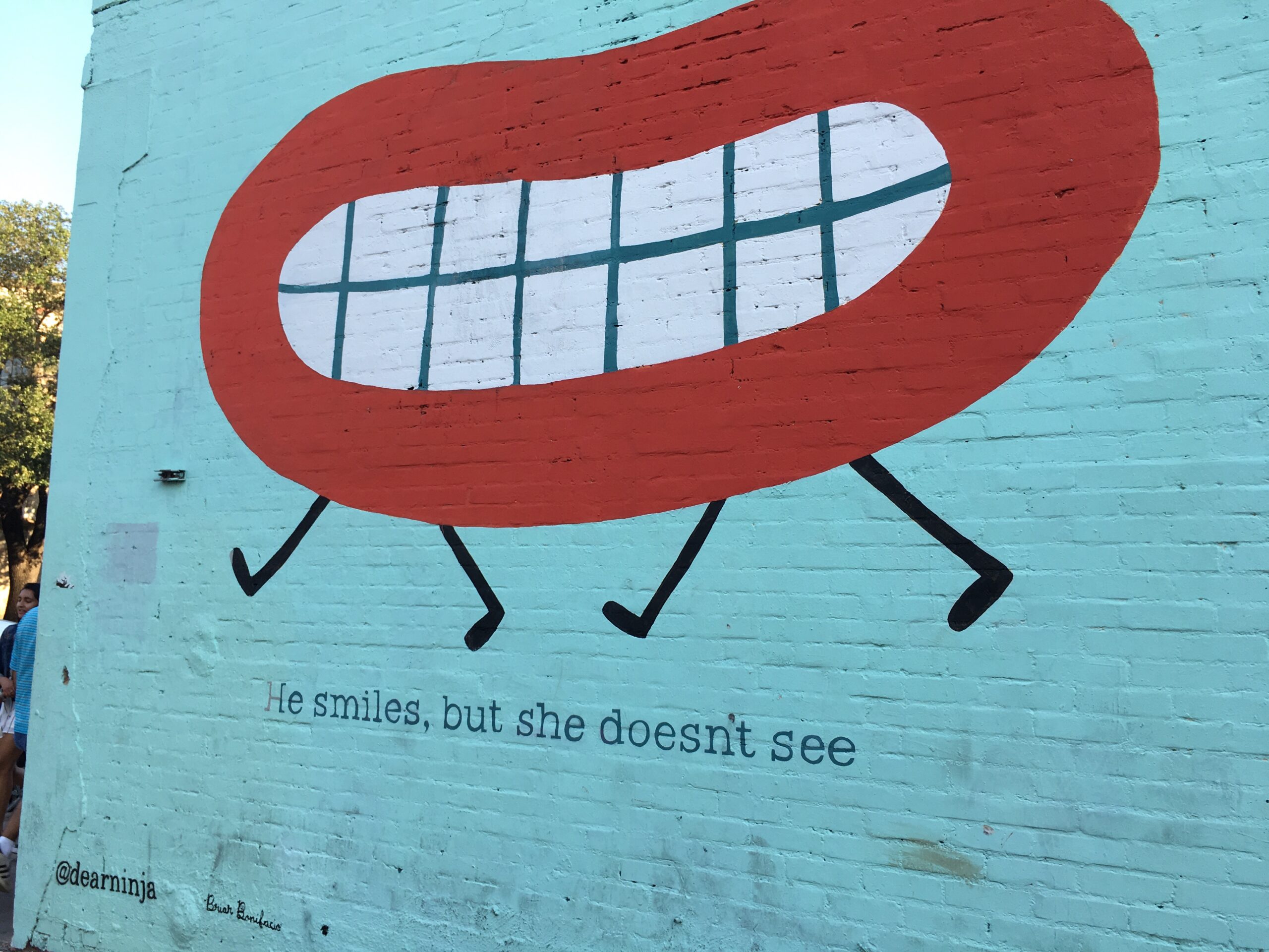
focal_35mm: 29
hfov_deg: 61.7
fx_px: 1063
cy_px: 476
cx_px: 634
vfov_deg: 48.2
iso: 25
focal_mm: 4.15
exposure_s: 1/223
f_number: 2.2
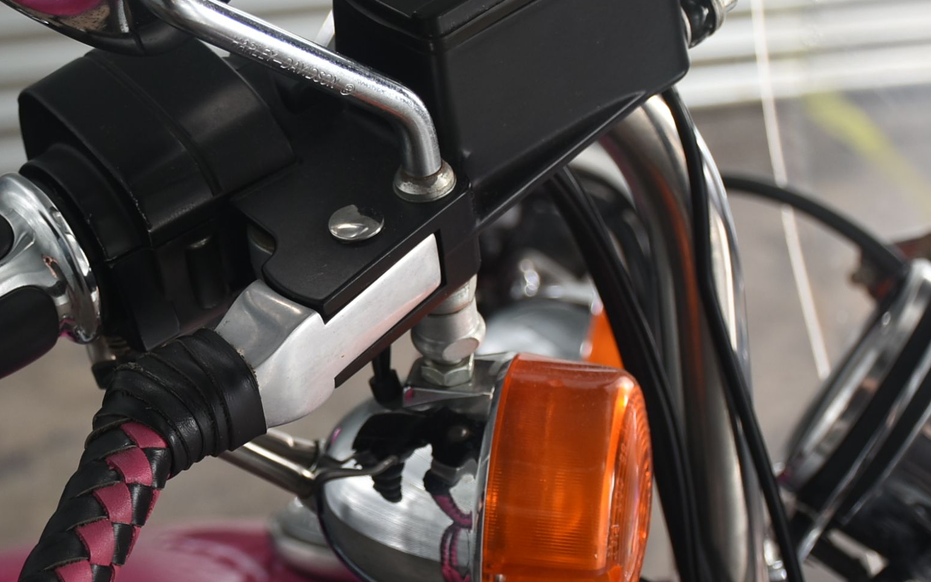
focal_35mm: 104
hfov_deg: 19.7
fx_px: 2638
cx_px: 148
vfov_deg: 12.6
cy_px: 210
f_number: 5.6
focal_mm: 35
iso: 250
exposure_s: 1/100
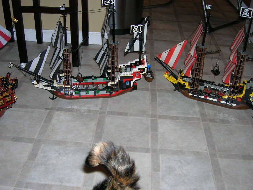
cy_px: 108
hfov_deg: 46.7
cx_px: 116
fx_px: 292
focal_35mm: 40
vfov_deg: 35.9
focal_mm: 5.7
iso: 50
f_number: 2.9
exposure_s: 1/60.1
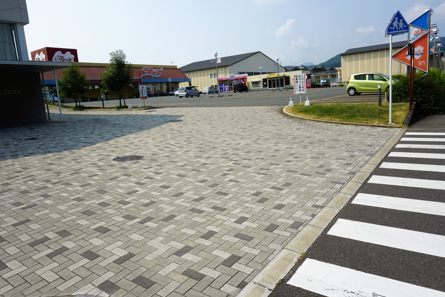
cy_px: 148
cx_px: 222
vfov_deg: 53.1
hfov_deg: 73.7
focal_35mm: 24
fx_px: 297
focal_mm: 16
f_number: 11
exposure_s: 1/200
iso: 100
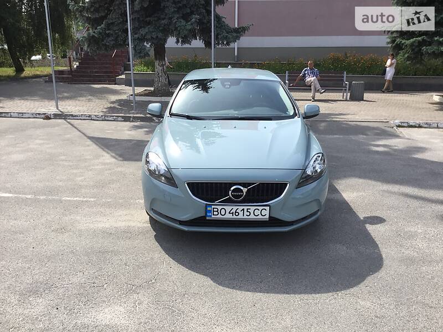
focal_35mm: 31
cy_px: 166
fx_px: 397
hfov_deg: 58.4
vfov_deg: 45.4
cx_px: 222
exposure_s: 1/936
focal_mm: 3.3
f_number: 2.4
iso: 25
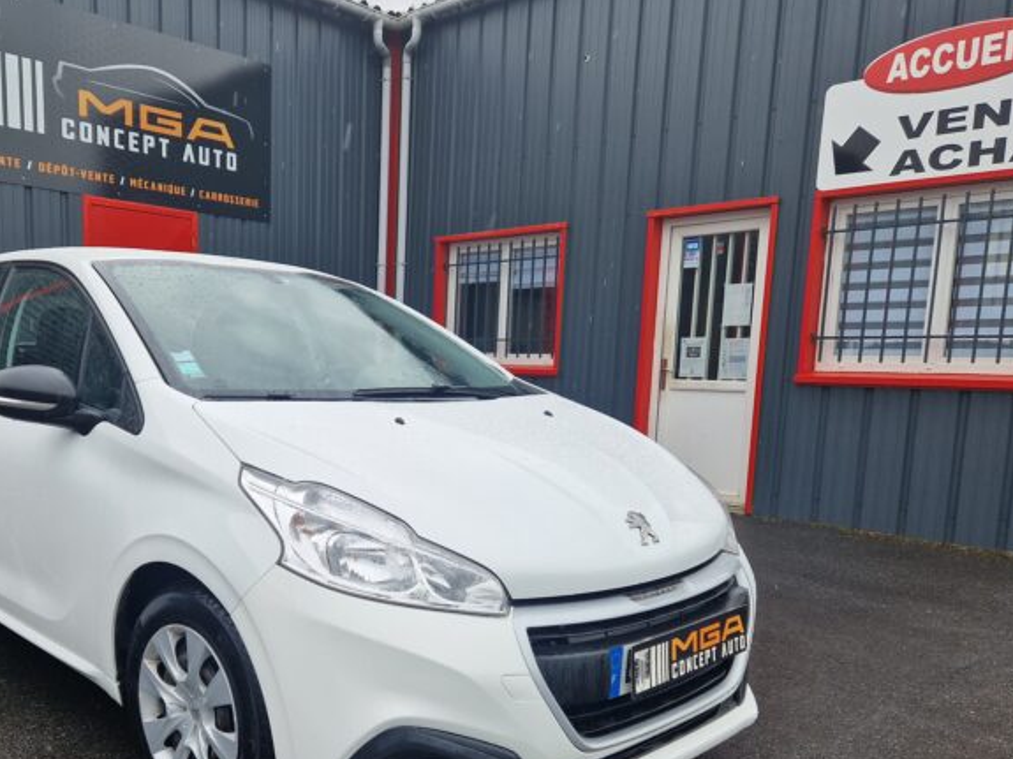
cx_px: 388
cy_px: 493
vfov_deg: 43.6
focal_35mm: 32
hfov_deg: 56.2
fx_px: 936
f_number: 1.8
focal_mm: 5.4
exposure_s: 1/450
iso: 50
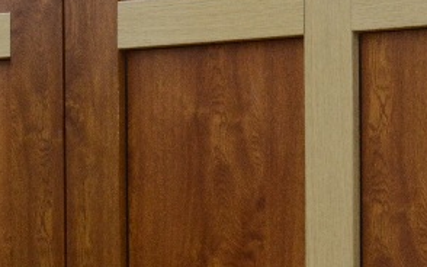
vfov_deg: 8.1
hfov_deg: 11.6
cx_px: -436
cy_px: 176
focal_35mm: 162
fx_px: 1886
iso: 1000
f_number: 8
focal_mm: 26
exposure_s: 1/160
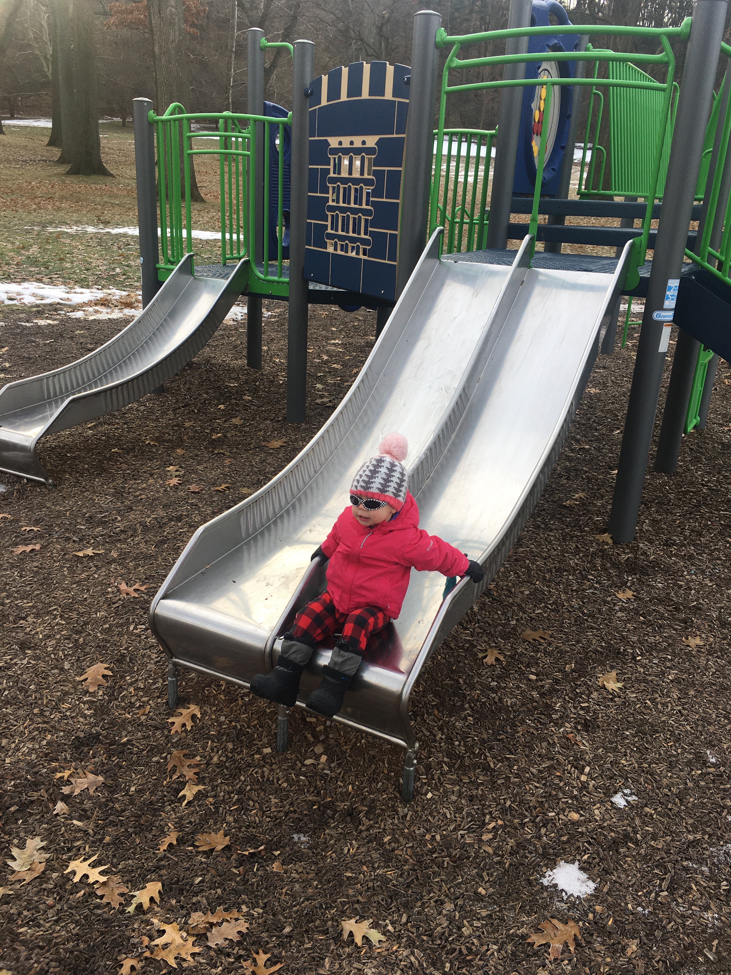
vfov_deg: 61.7
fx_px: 817
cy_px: 488
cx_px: 366
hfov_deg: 48.2
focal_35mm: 29
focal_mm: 4.15
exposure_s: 1/286
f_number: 2.2
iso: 25
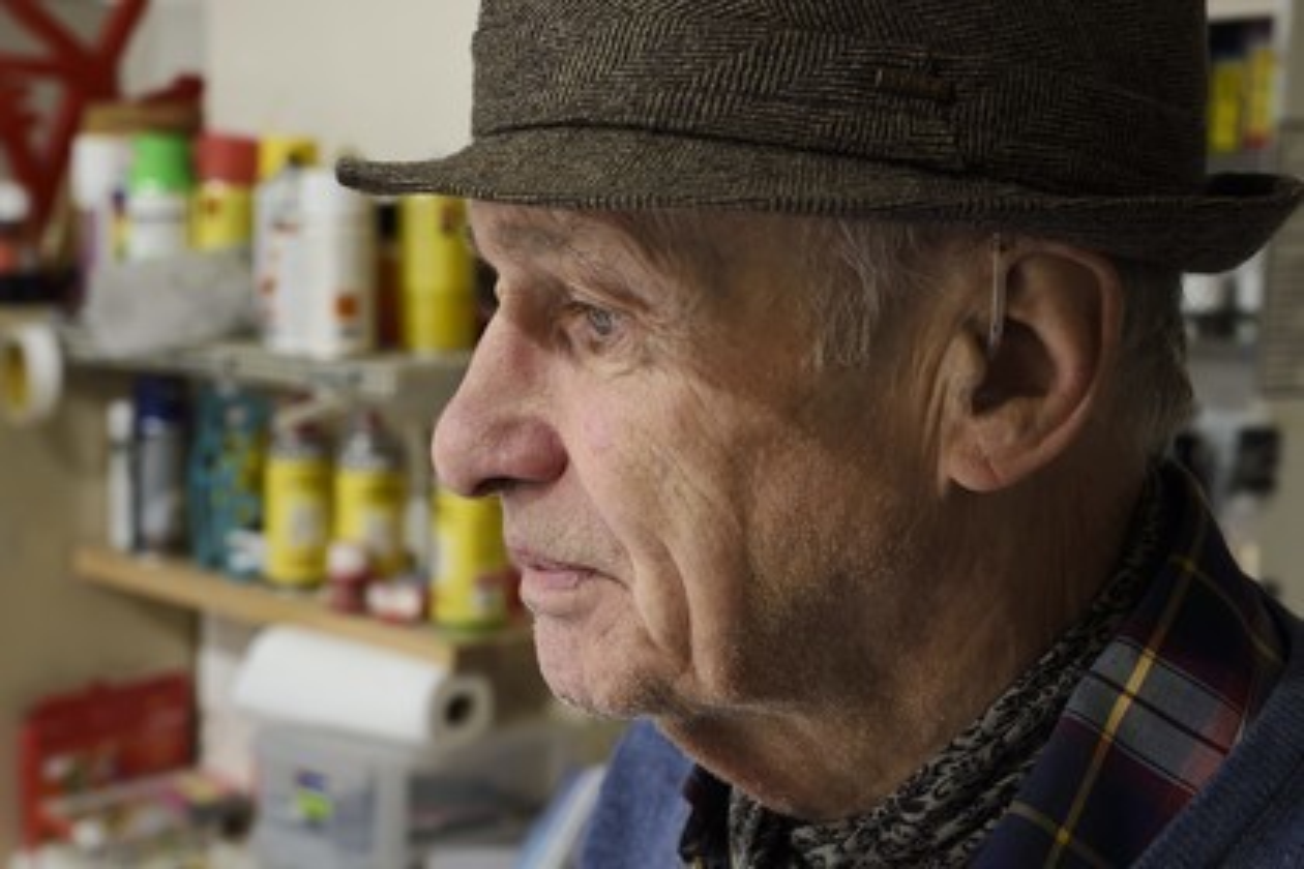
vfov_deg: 24.2
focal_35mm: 56
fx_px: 2028
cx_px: 652
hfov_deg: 35.6
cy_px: 434
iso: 1600
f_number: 9
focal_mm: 56
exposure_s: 1/25
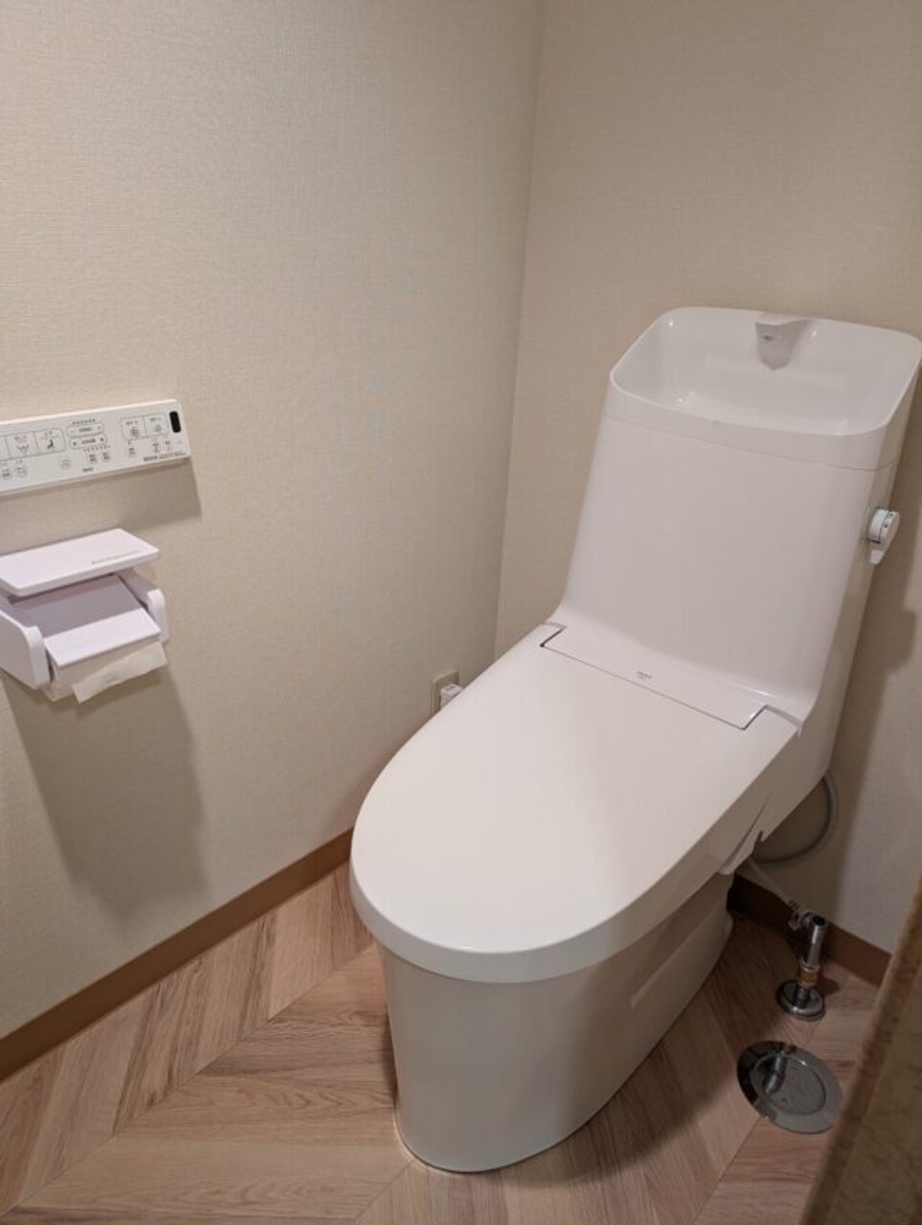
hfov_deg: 56.9
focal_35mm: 24
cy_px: 612
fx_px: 850
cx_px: 461
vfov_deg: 71.5
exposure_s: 1/24
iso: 109
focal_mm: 6.9
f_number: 1.68
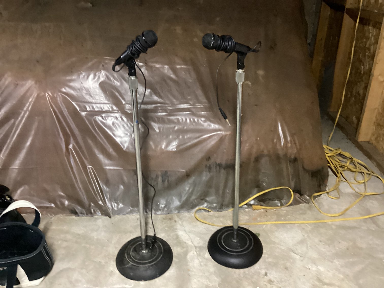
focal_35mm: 31
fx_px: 344
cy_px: 144
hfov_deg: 58.3
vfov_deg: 45.4
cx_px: 192
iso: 640
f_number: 2.4
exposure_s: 1/20
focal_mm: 3.3
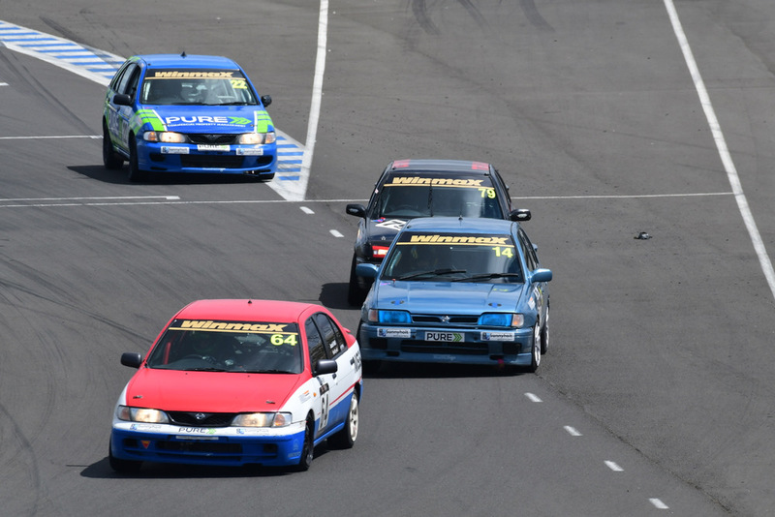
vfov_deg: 2.1
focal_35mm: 660
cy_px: 258
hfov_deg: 3.1
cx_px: 388
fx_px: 14213
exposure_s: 1/640
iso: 250
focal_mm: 440
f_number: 10
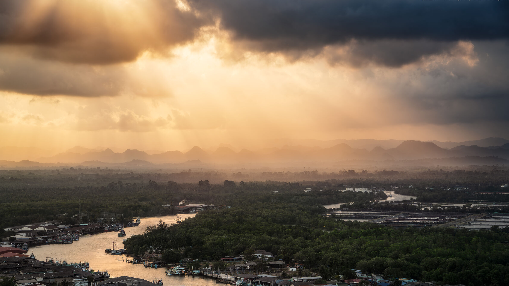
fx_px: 1204
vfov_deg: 13.6
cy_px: 166
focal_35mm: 89
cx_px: 253
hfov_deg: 23.9
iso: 100
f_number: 11
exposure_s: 1/50
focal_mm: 84.2
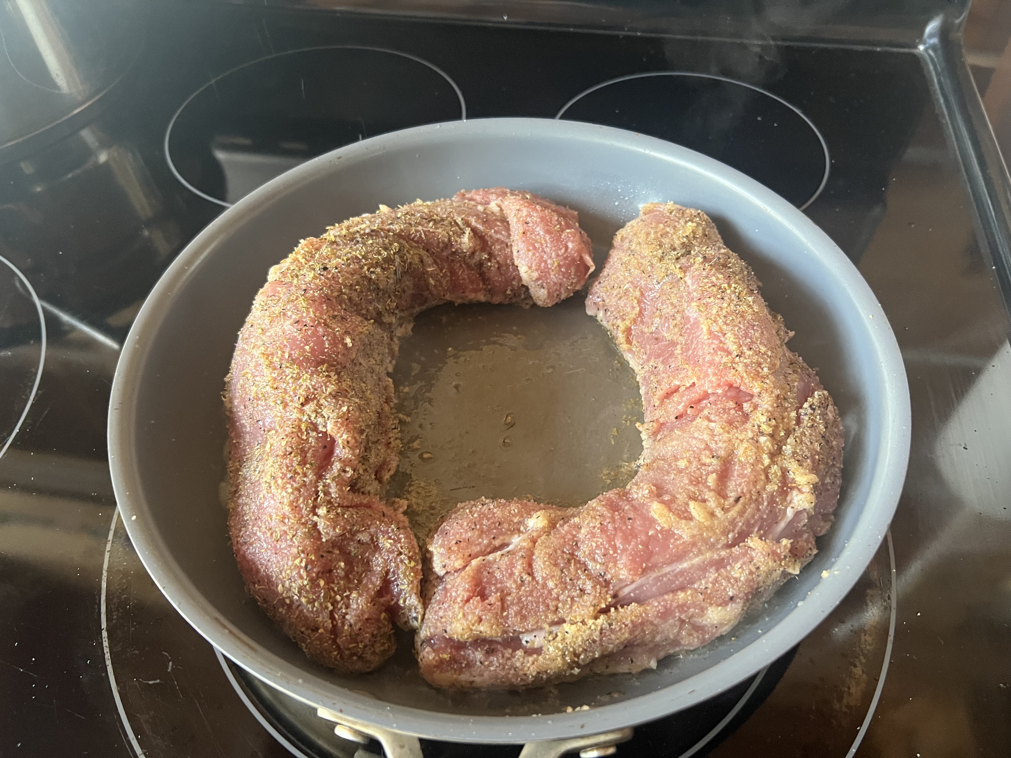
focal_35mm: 26
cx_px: 506
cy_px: 379
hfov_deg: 67.3
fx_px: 759
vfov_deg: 53.1
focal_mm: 5.7
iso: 400
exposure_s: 1/40
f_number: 1.5
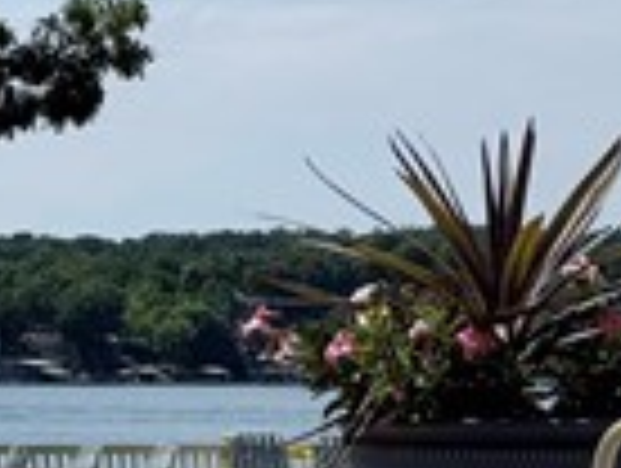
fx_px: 3199
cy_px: 616
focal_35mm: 178
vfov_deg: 8.3
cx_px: -248
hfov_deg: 10.8
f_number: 1.78
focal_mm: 6.76
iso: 80
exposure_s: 1/8130
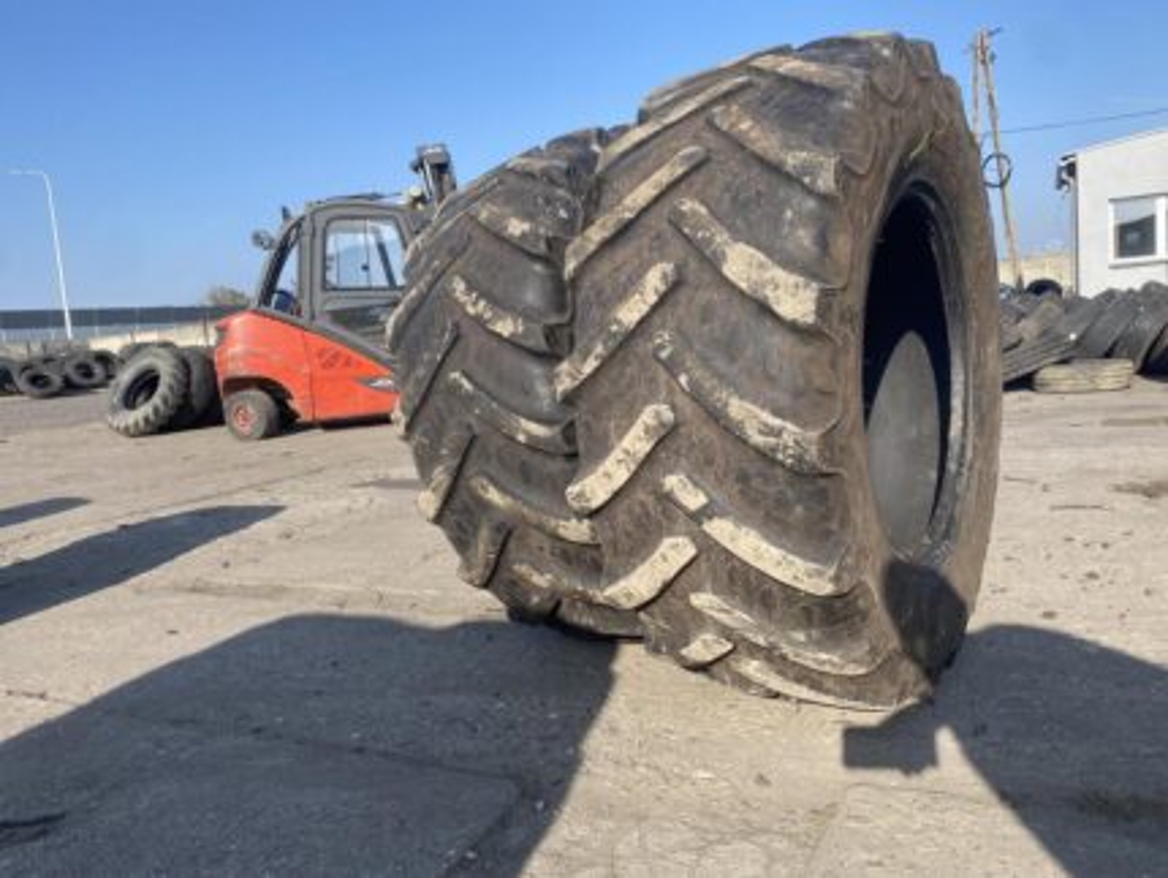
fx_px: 878
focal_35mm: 26
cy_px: 439
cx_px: 584
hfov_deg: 67.3
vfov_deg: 53.1
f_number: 1.8
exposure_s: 1/1464
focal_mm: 4.25
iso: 32
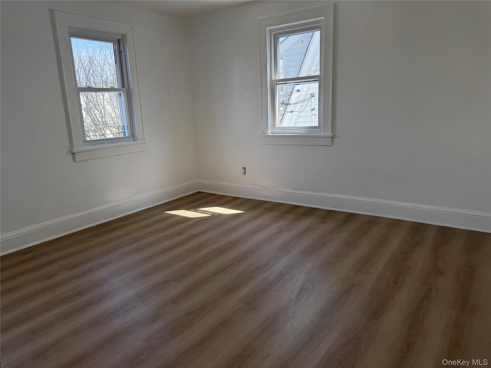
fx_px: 340
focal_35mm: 24
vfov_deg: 56.8
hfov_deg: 71.6
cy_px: 184
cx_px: 246
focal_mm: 6.76
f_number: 1.78
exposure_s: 1/677
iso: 100
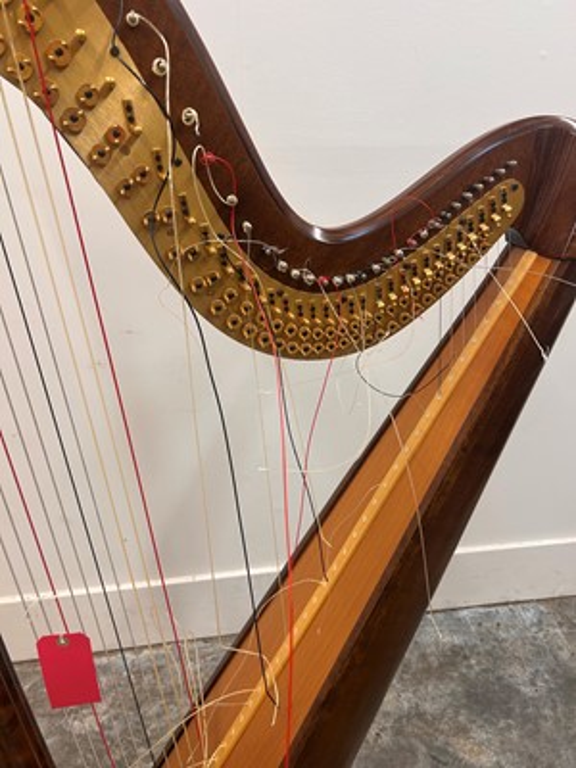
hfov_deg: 53.1
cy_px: 384
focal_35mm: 26
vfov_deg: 67.3
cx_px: 288
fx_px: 577
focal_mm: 5.7
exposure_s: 1/100
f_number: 1.5
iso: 80
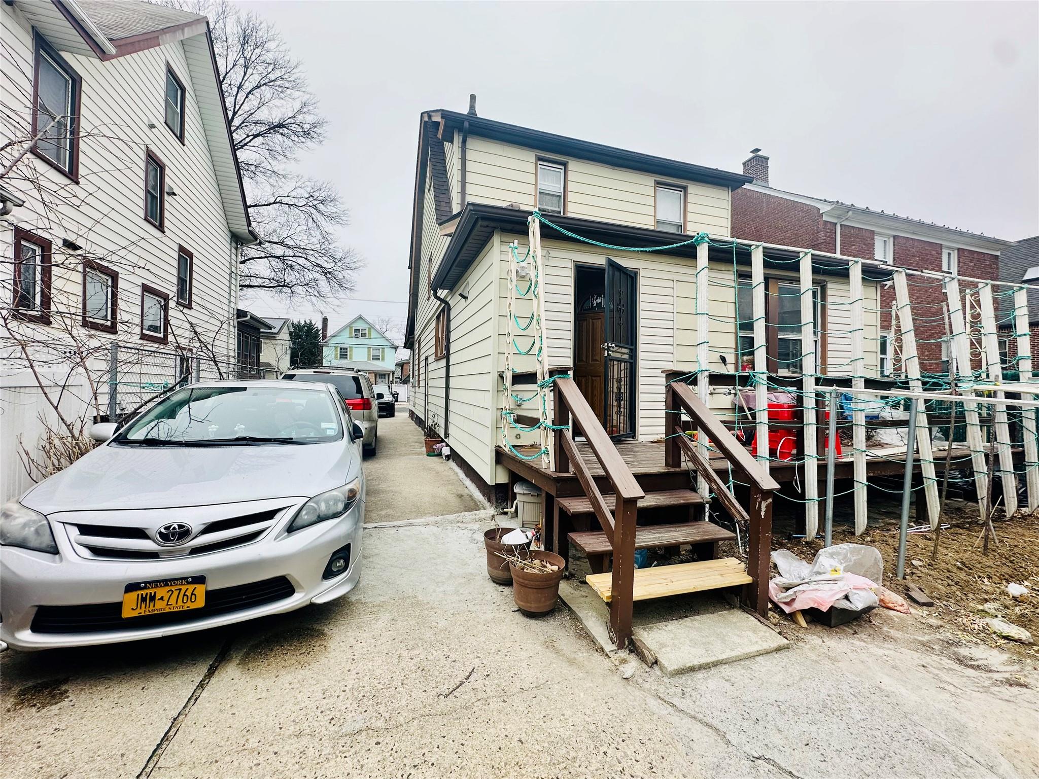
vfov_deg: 85.7
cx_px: 520
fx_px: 420
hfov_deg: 102.1
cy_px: 390
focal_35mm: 14
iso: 40
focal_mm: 2.22
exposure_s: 1/807
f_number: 2.2
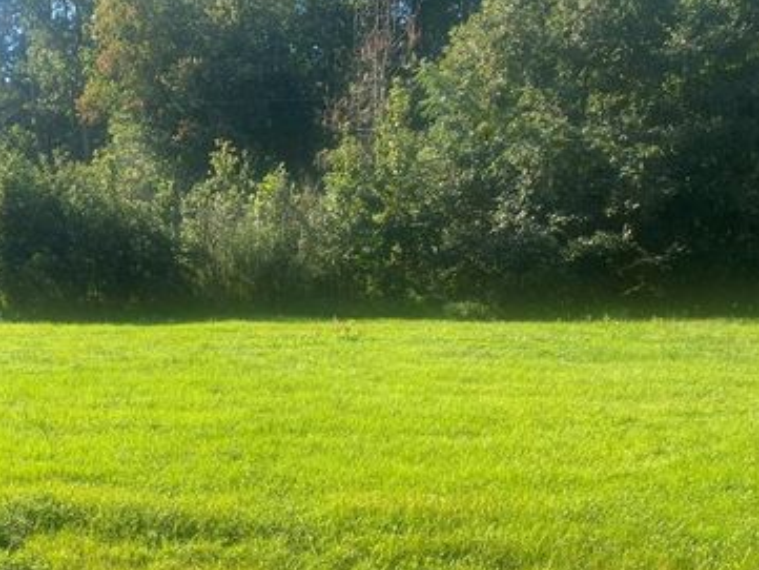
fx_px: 790
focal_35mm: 36
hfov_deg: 50.3
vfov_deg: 39.3
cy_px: 375
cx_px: 242
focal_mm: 4.25
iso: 32
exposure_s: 1/1330
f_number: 1.8
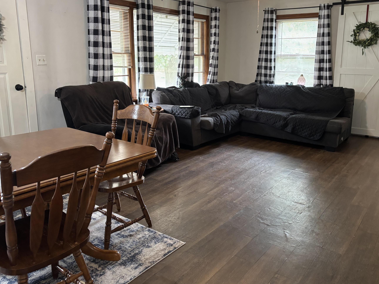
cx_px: 205
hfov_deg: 58.3
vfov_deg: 45.3
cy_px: 118
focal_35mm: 31
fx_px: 339
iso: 320
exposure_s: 1/60
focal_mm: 5.96
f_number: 1.6
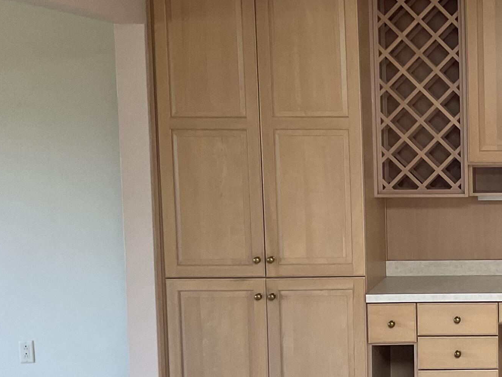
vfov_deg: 22.2
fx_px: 957
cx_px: 561
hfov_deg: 26.8
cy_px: 227
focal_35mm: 66
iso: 80
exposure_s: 1/60
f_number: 1.8
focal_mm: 3
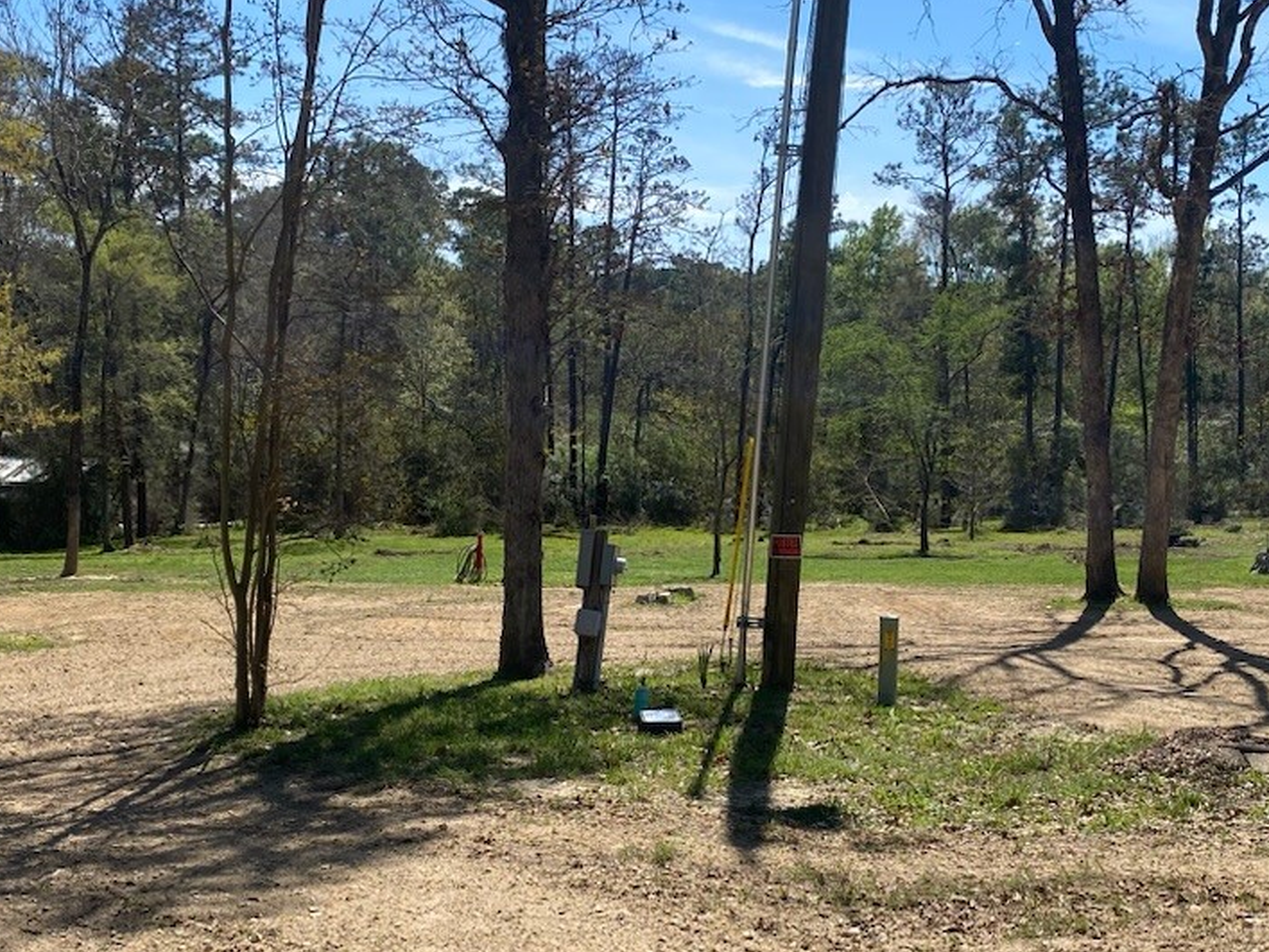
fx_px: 1723
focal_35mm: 47
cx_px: 634
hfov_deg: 40.4
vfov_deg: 30.8
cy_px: 592
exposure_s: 1/3205
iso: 32
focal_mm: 4.25
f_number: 1.8
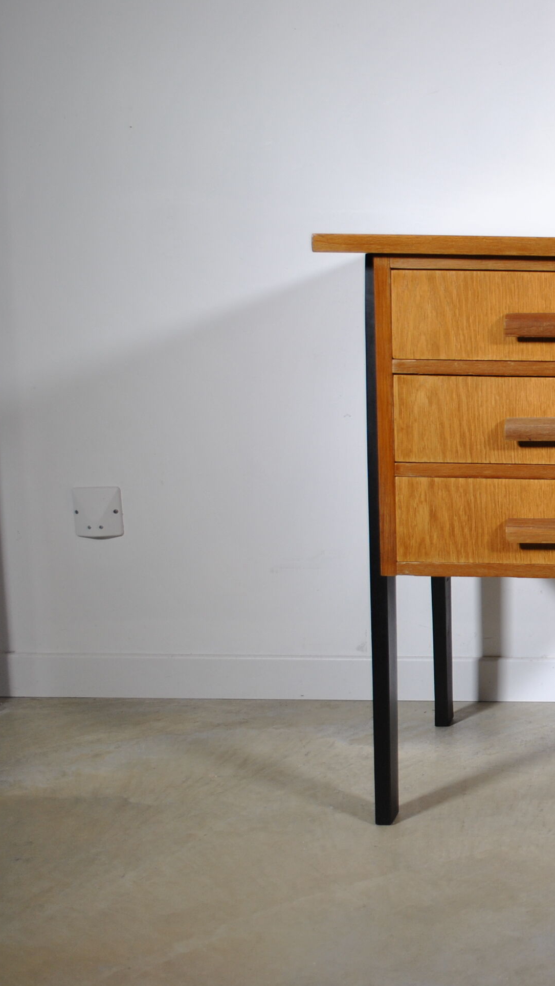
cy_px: 492
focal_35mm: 52
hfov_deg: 20.9
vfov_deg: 39.9
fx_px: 1361
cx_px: 734
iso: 200
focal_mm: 22
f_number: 4
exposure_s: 1/40
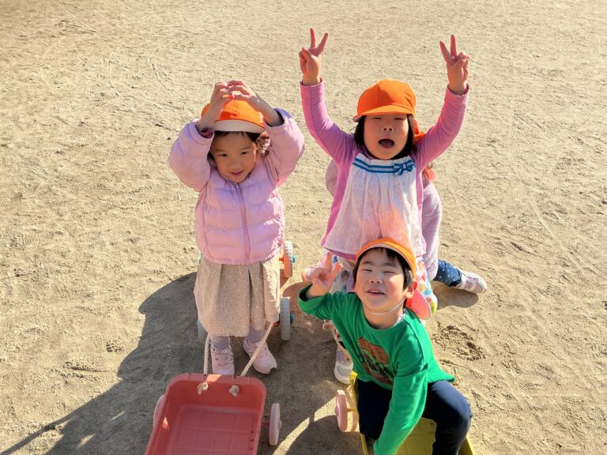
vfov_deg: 48.2
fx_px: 509
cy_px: 228
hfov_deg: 61.7
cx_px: 304
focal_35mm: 29
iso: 25
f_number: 1.8
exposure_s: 1/1490
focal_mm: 3
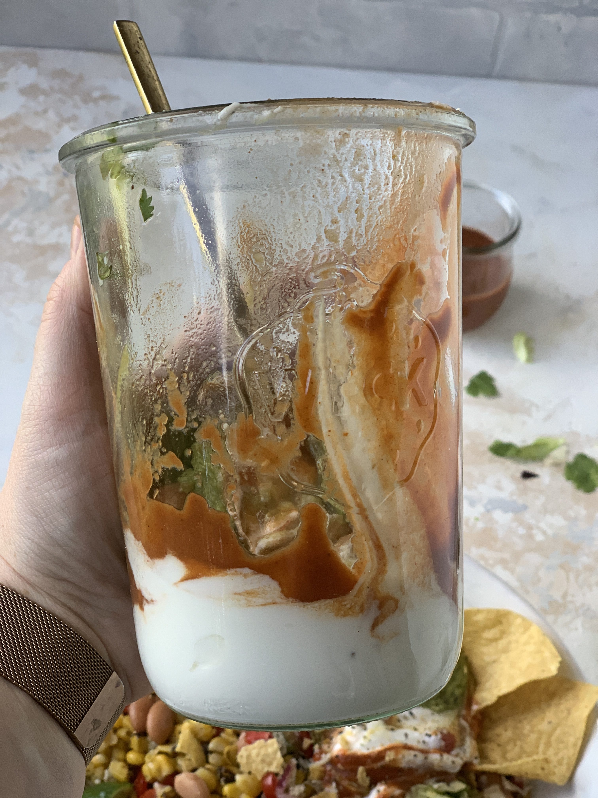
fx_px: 1198
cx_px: 299
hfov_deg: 28.0
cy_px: 399
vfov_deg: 36.8
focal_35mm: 52
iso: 100
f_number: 2.4
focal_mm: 6
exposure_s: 1/122
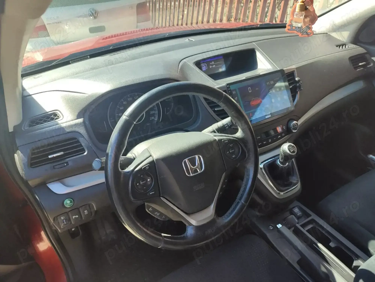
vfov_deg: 56.8
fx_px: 260
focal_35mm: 24
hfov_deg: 71.6
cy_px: 141
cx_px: 188
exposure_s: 1/126
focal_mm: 5.89
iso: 50
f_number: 1.89
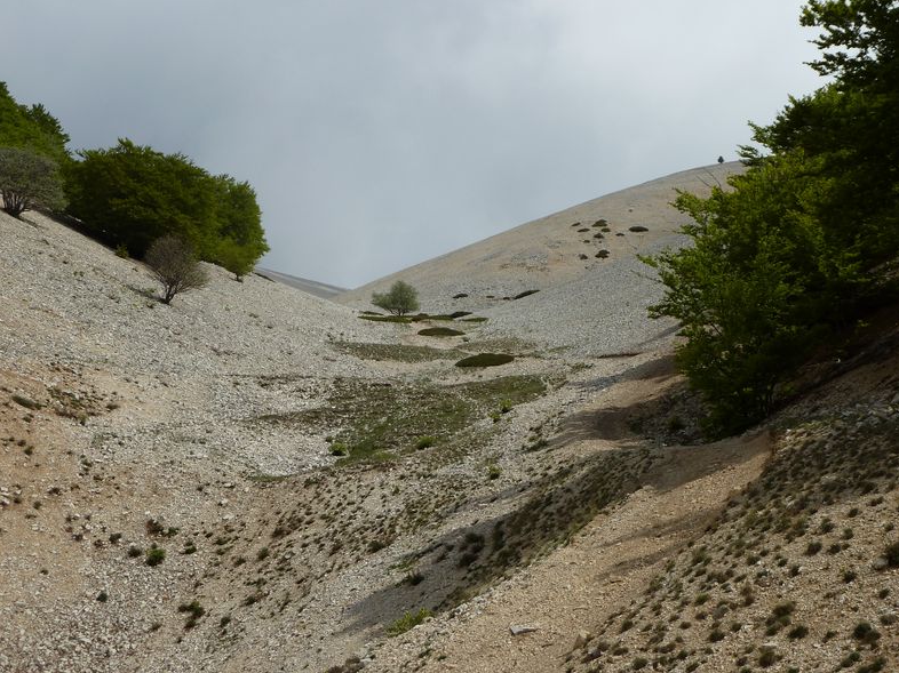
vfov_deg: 26.1
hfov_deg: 34.4
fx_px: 1454
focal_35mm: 56
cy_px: 340
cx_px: 456
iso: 80
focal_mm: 9.1
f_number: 5.6
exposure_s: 1/1000
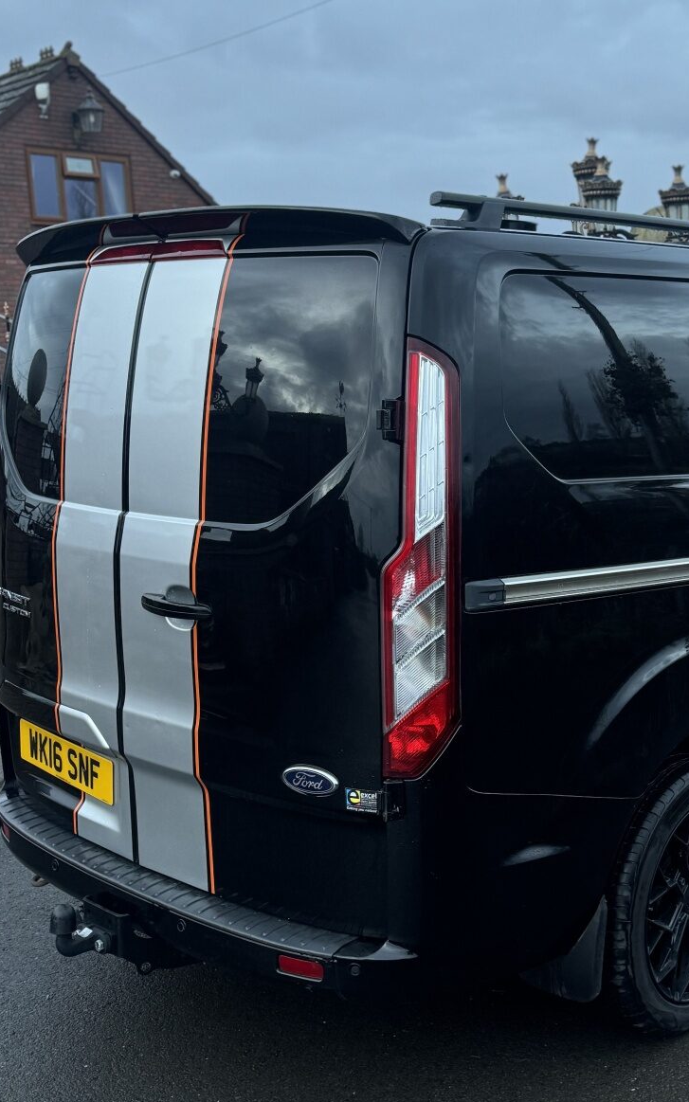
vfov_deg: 47.2
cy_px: 531
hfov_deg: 29.9
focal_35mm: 42
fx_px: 1262
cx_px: 541
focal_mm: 6.76
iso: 160
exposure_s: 1/121
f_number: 1.78
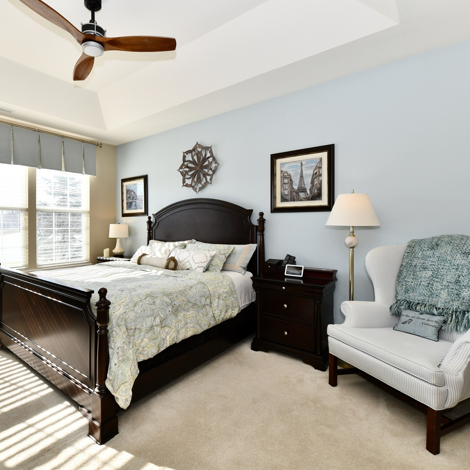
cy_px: 235
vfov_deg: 80.7
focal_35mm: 18
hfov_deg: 79.3
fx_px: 277
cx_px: 177
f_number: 9
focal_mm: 14
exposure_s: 1/250
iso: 640
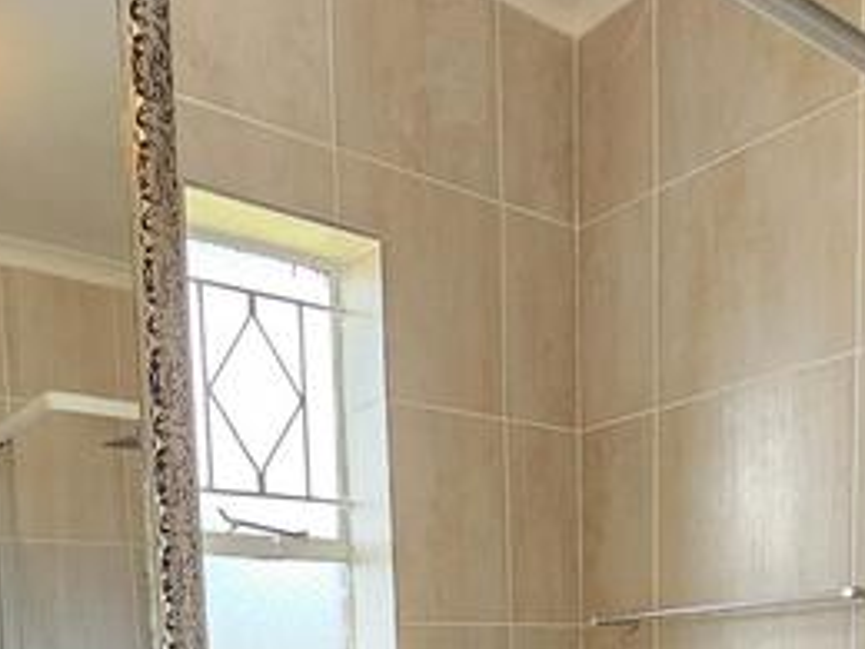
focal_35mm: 40
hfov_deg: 46.3
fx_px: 1000
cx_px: 319
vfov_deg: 29.5
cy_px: 825
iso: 160
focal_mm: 2.2
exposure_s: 1/50
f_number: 2.2
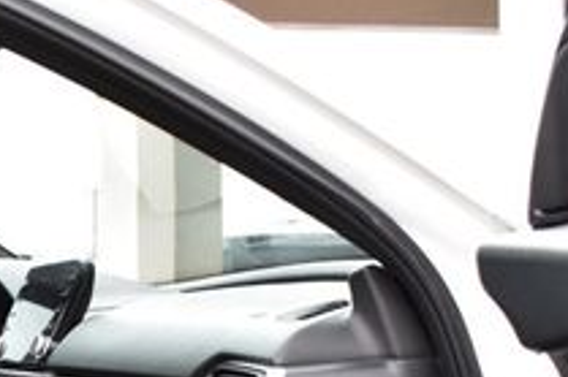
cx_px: -82
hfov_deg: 20.9
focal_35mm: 92
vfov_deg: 14.0
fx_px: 1450
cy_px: 542
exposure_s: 1/25
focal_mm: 20
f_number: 6.3
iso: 400
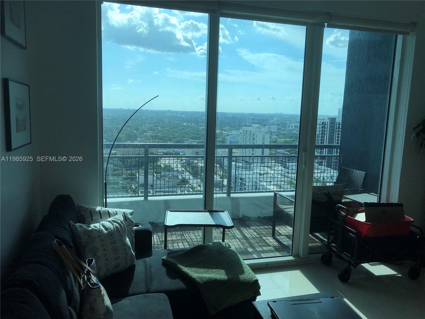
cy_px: 160
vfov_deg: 49.7
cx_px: 212
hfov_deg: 63.4
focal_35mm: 28
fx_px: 344
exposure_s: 1/2283
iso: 20
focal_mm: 3.99
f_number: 1.8
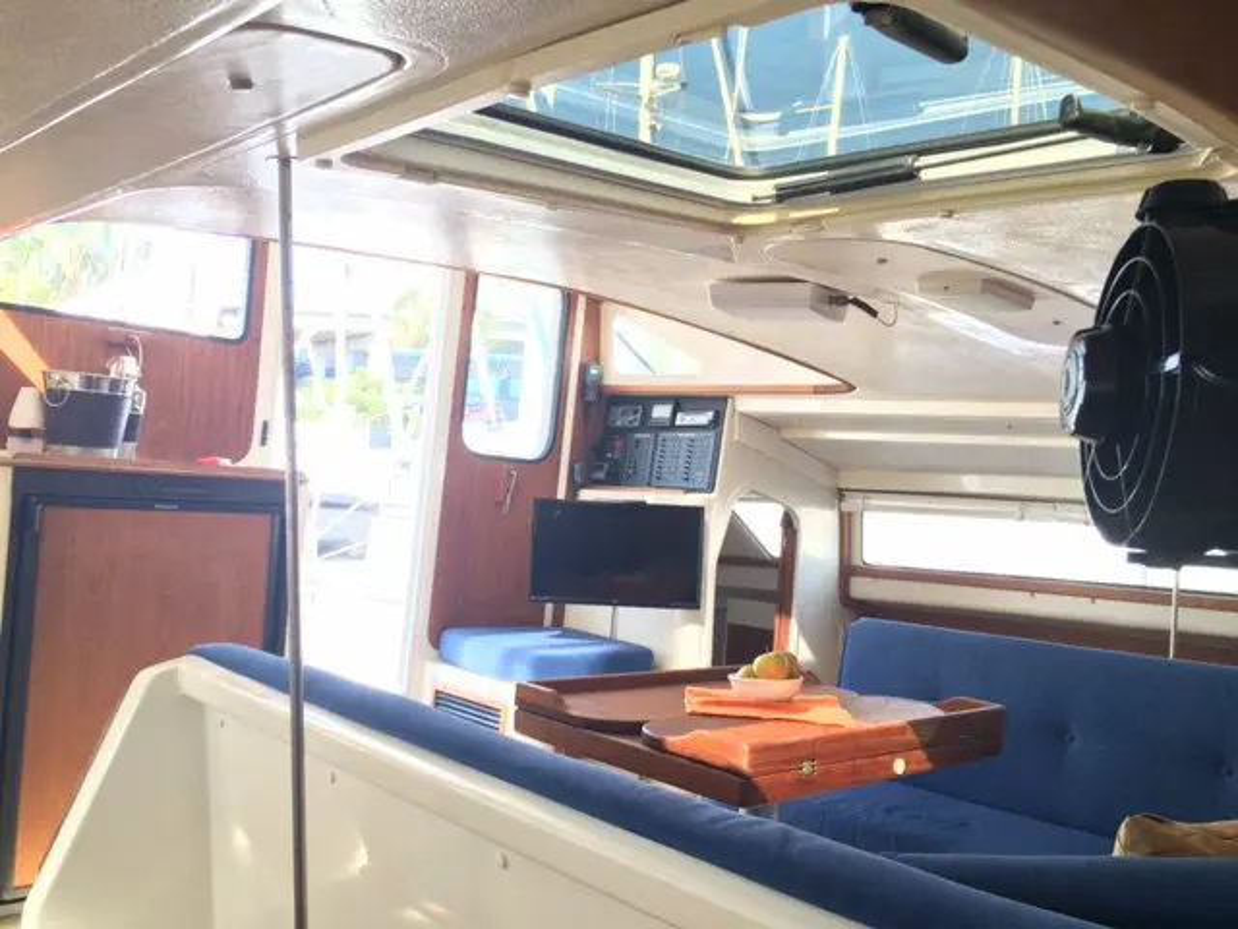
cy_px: 464
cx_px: 619
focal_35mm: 29
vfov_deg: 48.2
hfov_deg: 61.7
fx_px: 1037
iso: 40
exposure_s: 1/60
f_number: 2.2
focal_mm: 4.15
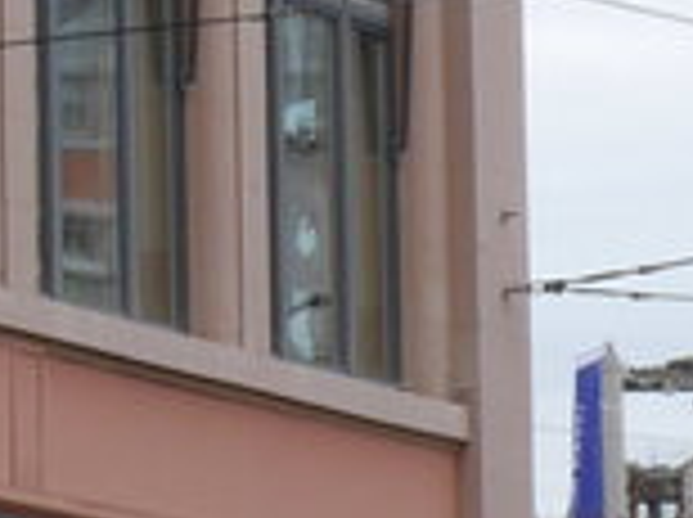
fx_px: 9674
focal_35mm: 484
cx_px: -1449
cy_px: 387
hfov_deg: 4.0
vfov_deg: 3.1
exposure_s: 1/80
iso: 100
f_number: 3.7
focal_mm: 12.7
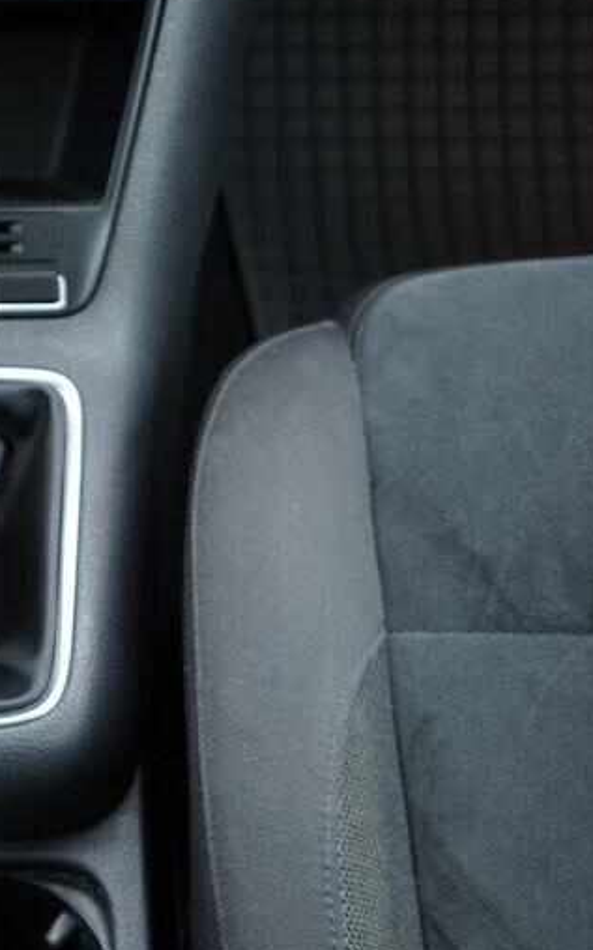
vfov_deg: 27.8
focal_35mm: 74
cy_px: 551
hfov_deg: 17.0
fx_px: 1916
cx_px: -71
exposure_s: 1/40
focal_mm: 24
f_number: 2.8
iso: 500
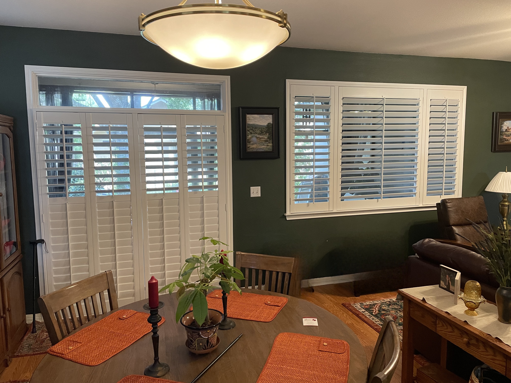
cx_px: 256
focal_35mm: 26
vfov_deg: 53.1
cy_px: 192
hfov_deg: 67.3
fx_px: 384
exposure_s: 1/40
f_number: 1.6
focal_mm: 4.2
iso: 400
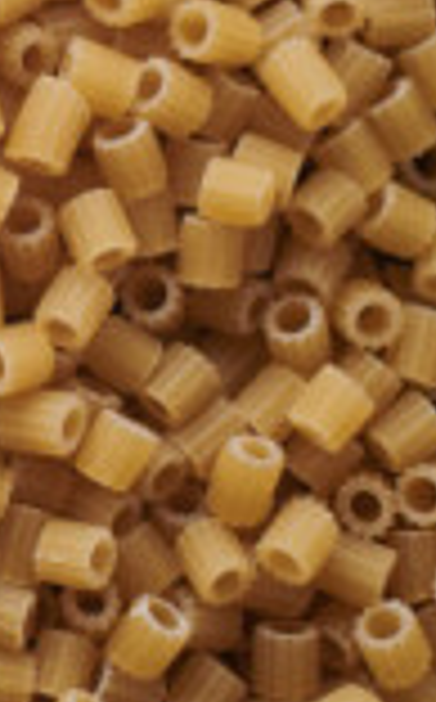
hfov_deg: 4.6
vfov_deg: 7.9
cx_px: -1290
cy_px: -256
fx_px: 5000
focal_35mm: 262
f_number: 8
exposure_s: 1/100
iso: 160
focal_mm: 50
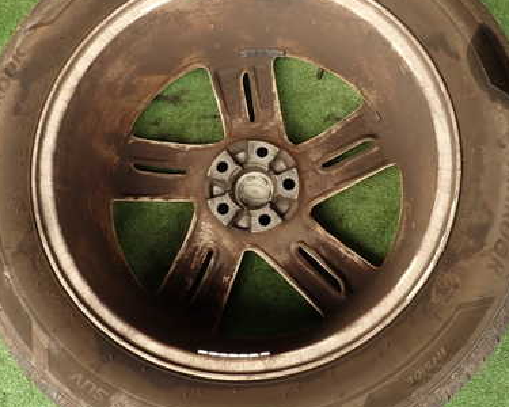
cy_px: 189
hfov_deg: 46.8
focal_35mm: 39
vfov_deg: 38.2
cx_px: 250
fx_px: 588
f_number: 2.8
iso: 100
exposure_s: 1/125
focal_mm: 4.5
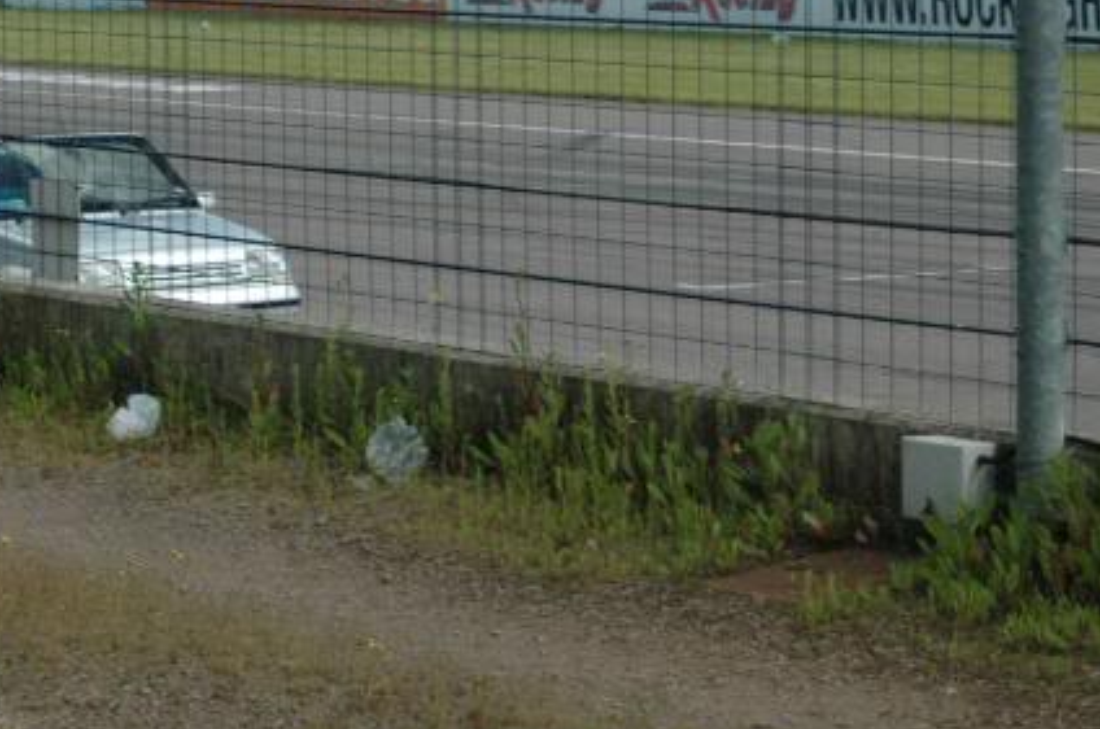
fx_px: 5185
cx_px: 293
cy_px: 201
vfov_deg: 8.0
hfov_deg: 12.1
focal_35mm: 170
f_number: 5
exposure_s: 1/800
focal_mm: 60
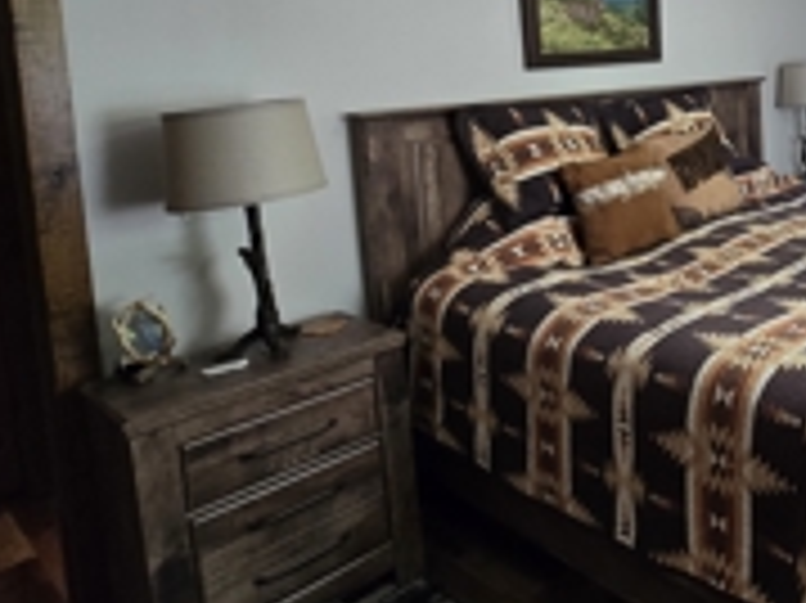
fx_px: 675
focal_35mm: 29
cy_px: 112
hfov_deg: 49.4
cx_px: 820
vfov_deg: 45.5
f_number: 2.2
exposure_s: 1/60
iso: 160
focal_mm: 2.2
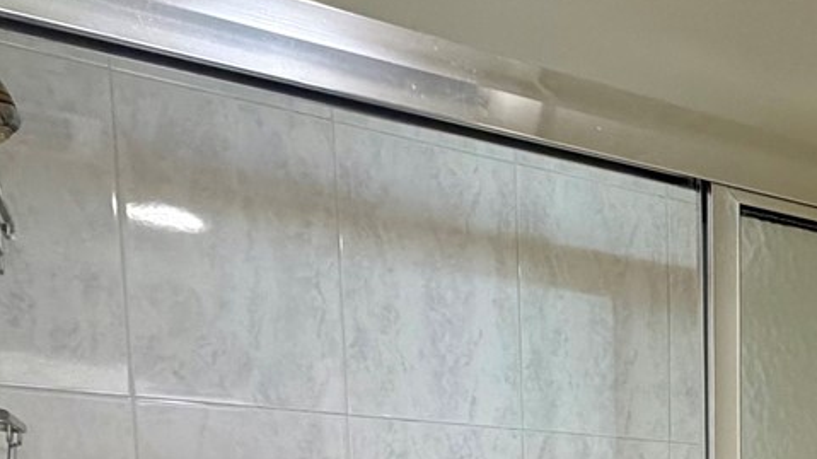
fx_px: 1104
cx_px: 926
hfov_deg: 34.3
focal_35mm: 51
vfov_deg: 20.2
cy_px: 684
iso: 200
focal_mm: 2.22
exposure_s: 1/120
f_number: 2.2
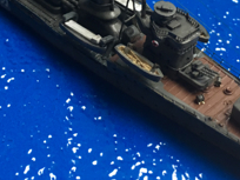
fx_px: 631
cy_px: 21
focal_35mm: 91
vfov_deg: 16.1
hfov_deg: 21.5
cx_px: 95
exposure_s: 1/30
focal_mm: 4.15
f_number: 2.2
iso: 32
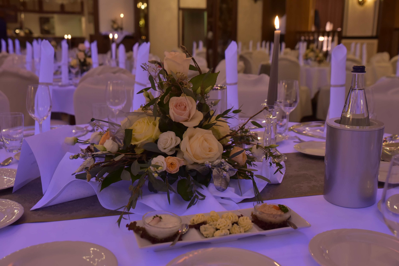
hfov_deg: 46.4
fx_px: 465
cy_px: 133
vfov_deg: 31.9
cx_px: 200
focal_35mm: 42
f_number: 8
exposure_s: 1/60
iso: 1600
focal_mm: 42
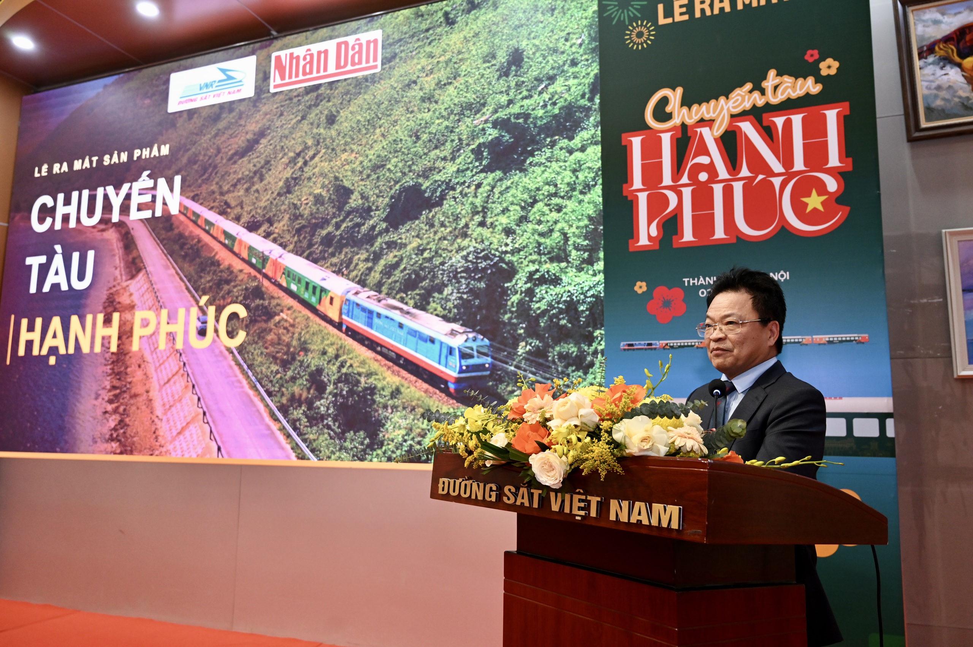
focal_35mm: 27
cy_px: 324
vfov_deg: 47.9
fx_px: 729
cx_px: 486
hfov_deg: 67.4
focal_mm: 27
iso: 2000
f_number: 4
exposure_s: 1/200
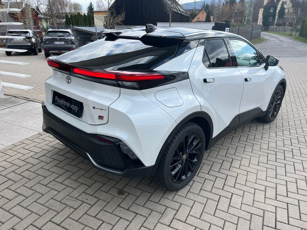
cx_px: 154
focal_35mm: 26
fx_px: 231
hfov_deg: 67.3
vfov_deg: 53.1
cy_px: 115
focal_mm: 5.1
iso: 50
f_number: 1.6
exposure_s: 1/1992
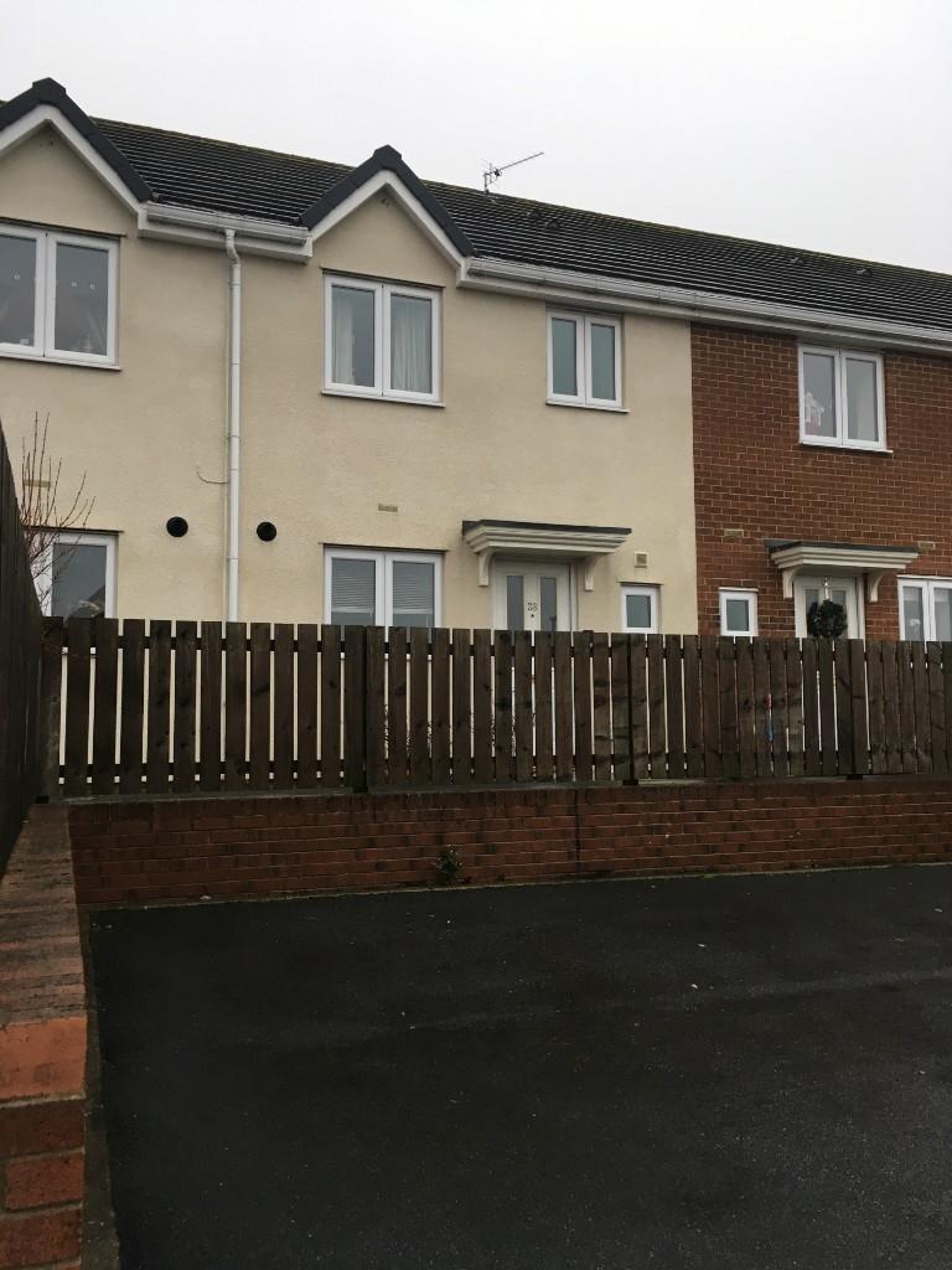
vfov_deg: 61.7
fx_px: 1063
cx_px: 476
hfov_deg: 48.2
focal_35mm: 29
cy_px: 635
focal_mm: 4.15
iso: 25
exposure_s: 1/33
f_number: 2.2
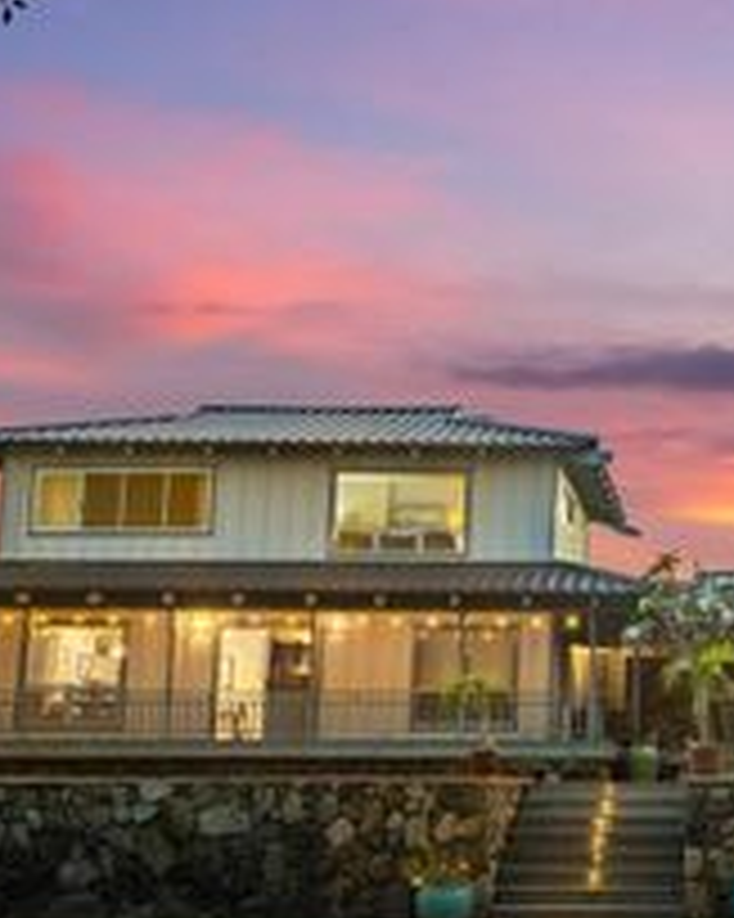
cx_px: 779
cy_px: 371
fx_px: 1821
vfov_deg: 28.3
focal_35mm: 67
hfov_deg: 21.7
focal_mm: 14
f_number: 4
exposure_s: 1/320
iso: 400
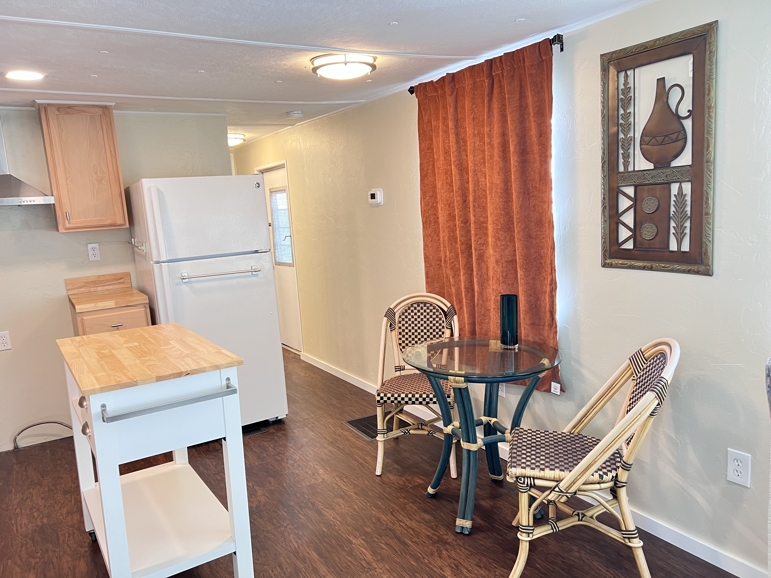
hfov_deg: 67.3
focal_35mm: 26
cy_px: 289
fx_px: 579
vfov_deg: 53.1
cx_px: 386
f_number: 1.5
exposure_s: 1/60
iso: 160
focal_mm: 5.7
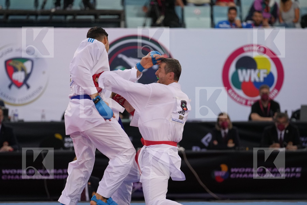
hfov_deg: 7.2
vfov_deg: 4.8
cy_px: 102
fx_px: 2456
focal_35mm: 288
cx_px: 154
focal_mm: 192
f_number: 2.8
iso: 2000
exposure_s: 1/1000
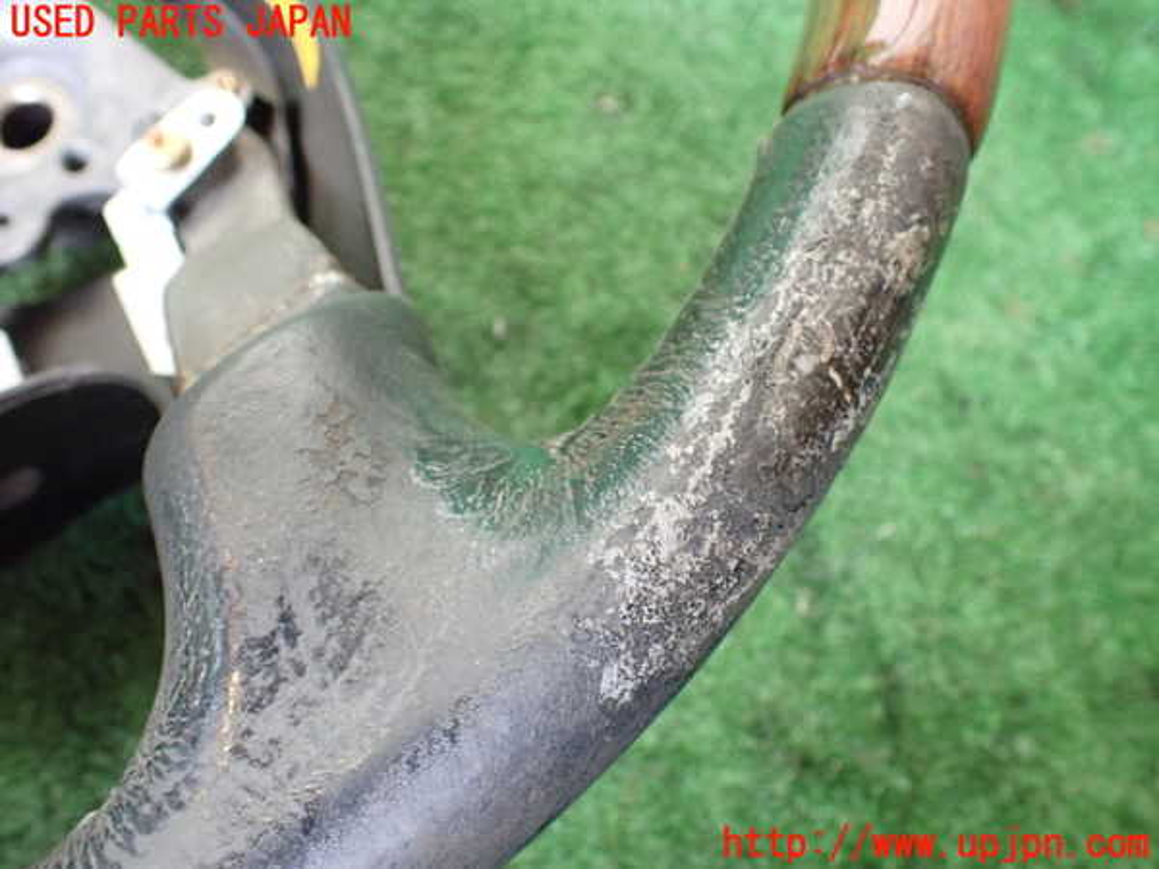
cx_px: 580
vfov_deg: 46.8
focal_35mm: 30
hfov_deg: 60.0
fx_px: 1004
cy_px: 434
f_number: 2.3
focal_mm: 5.4
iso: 800
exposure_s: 1/40
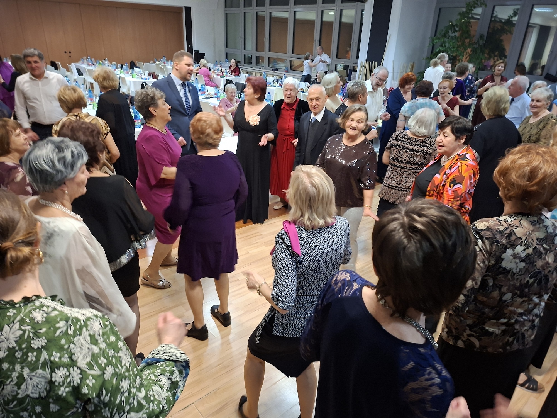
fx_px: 370
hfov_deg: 73.9
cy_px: 209
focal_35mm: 23
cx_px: 278
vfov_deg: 58.9
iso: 320
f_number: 1.8
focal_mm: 5.54
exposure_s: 1/33
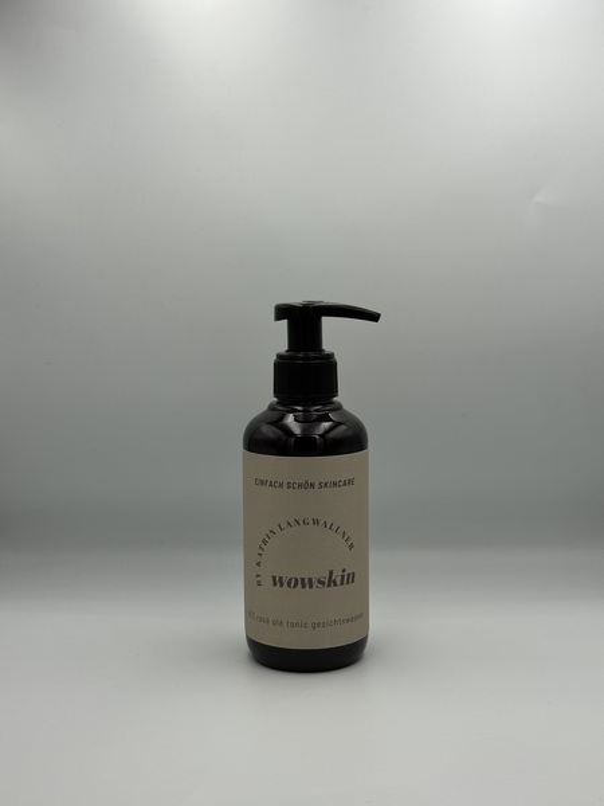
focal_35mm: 48
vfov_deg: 39.7
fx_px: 1117
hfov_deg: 30.3
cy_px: 403
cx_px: 302
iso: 64
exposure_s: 1/1152
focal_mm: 6.76
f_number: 1.78
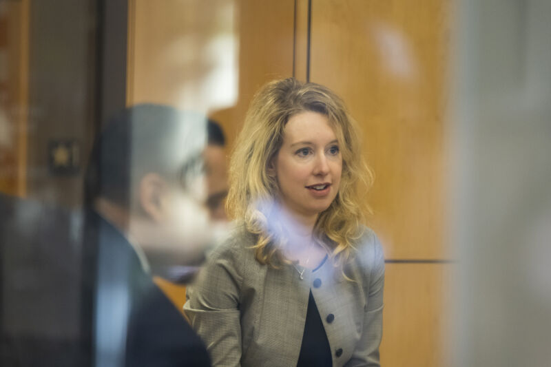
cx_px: 276
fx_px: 2907
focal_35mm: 190
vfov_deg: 7.2
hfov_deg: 10.8
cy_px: 184
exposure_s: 1/200
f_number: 2.8
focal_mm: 190
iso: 1600
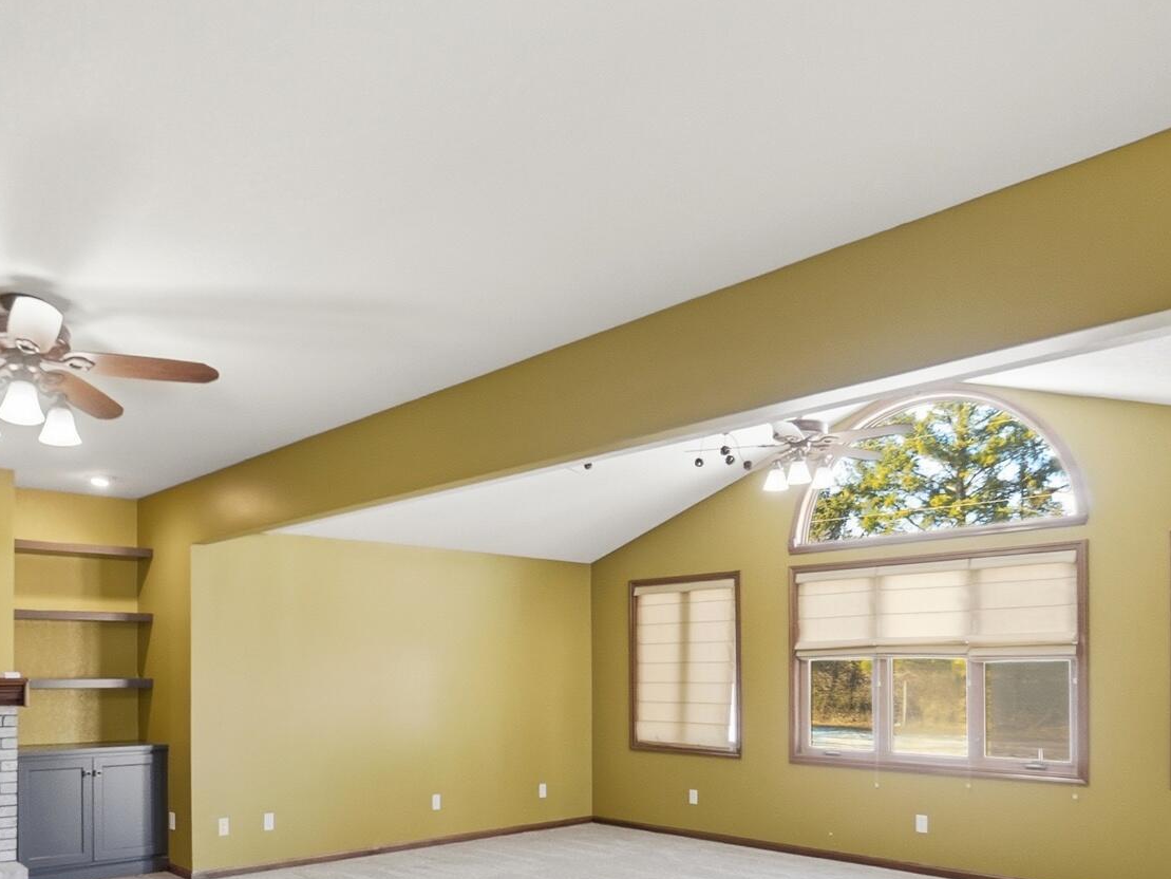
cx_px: 454
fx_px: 880
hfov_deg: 66.5
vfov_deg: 50.7
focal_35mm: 26
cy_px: 665
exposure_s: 1/90
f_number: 5.6
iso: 125
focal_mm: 10
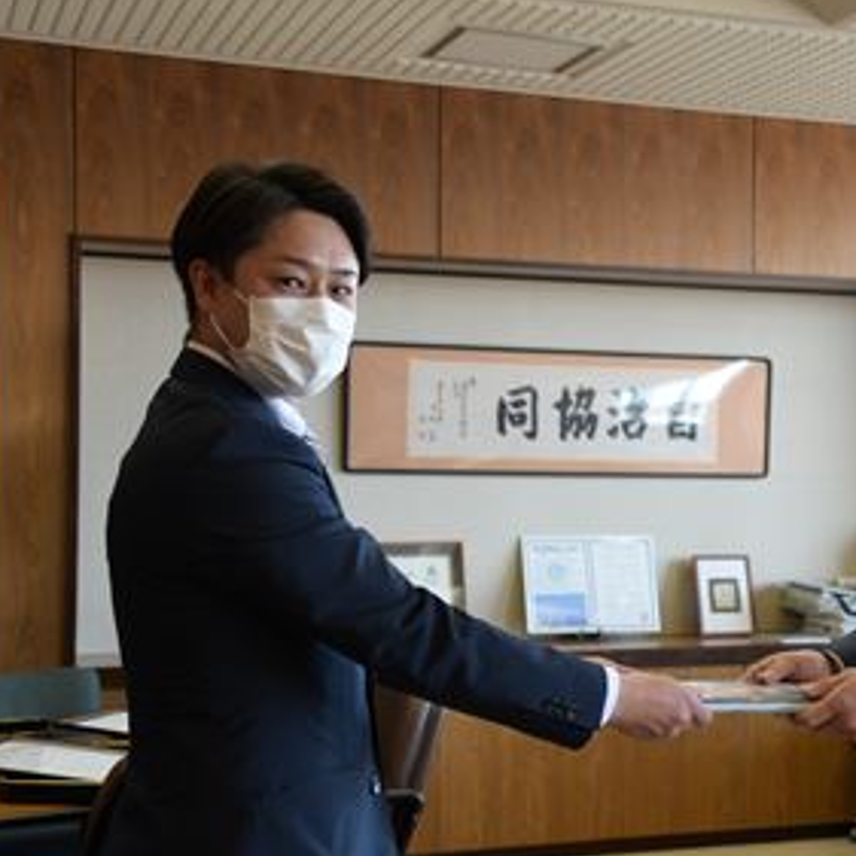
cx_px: 728
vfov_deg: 25.4
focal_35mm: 68
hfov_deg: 24.8
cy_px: 440
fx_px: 1902
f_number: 4.5
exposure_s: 1/100
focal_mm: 30
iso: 500
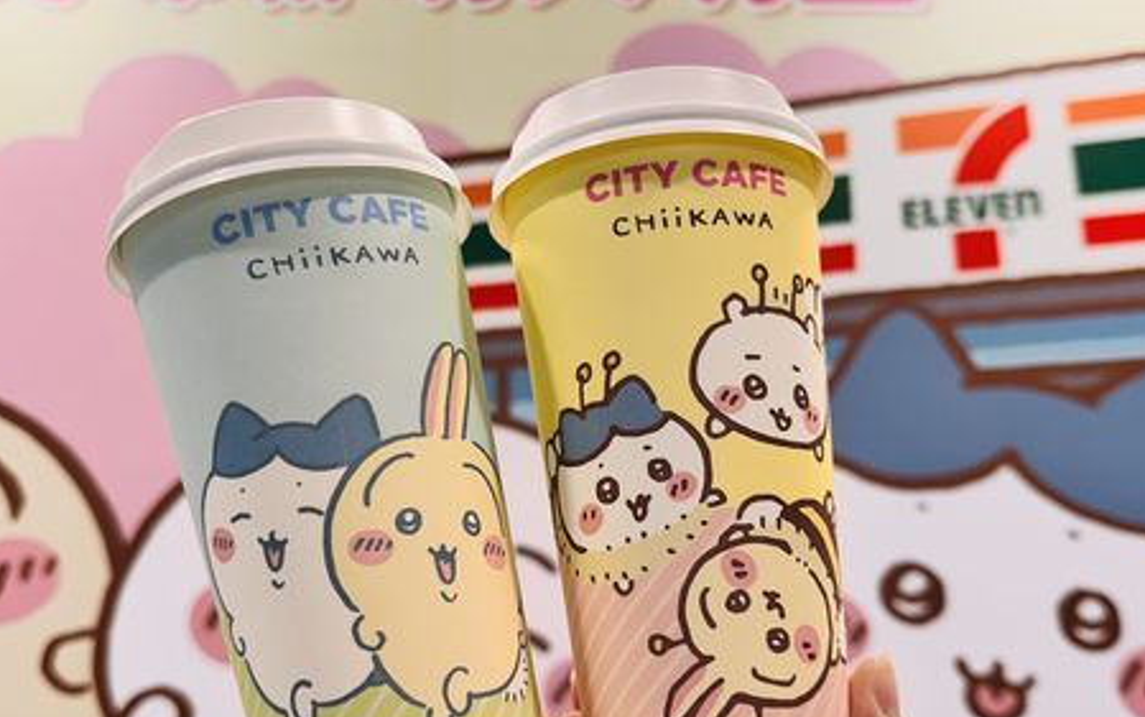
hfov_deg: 56.7
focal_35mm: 34
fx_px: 1061
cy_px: 403
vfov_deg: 37.3
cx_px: 579
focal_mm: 6.86
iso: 100
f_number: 1.78
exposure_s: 1/120
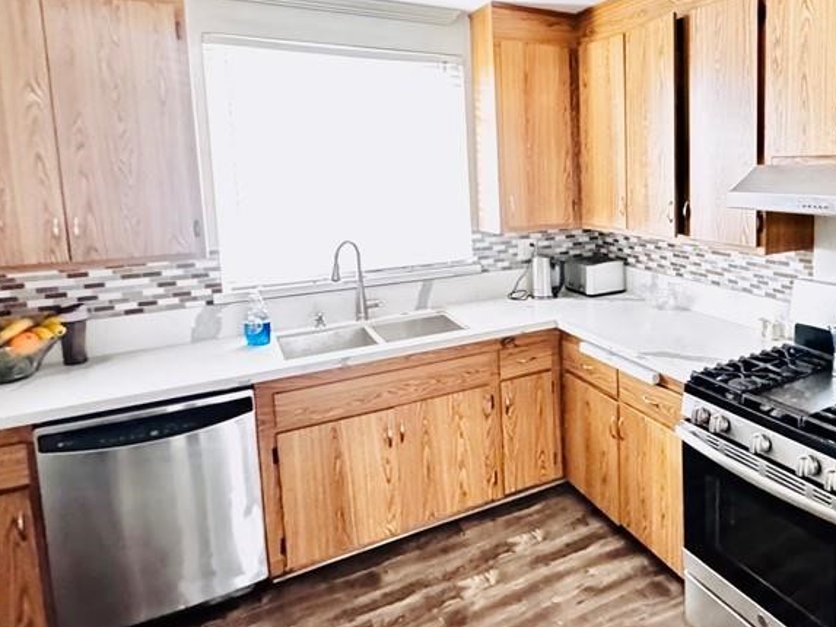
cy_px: 229
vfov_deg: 54.2
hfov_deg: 64.9
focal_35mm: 25
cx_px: 633
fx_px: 604
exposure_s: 1/17
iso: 2500
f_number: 2.2
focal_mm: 2.22
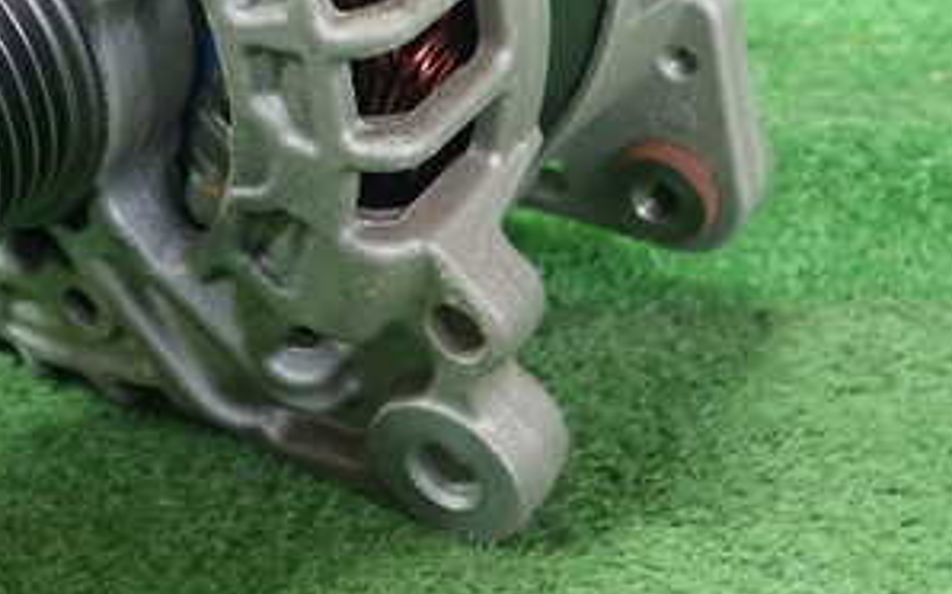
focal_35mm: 64
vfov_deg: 19.7
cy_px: -3
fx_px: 1660
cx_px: 173
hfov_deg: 31.1
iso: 400
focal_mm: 5.5
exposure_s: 1/125
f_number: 2.3
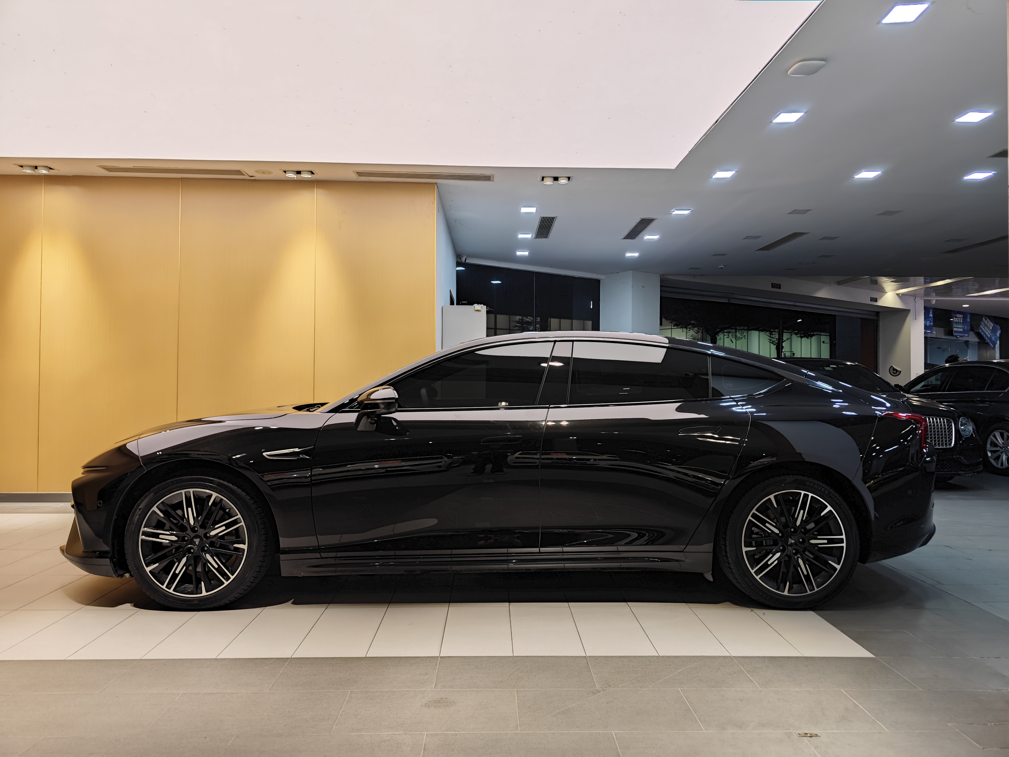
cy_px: 378
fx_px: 670
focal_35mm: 23
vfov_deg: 58.9
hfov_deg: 73.9
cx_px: 504
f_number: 1.9
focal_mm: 8.7
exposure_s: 1/64.5
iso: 400
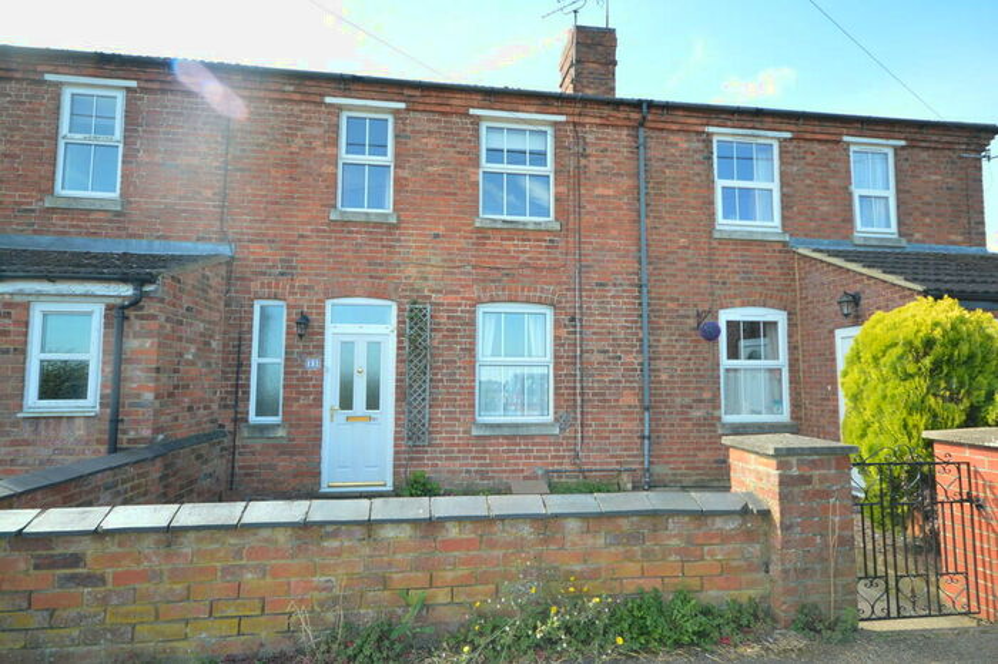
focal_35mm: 20
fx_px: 540
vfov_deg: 63.2
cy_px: 332
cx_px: 499
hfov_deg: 85.4
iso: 220
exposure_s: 1/125
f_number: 5.6
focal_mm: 13
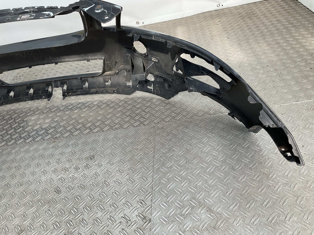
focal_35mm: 29
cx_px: 157
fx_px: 263
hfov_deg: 61.7
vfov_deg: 48.2
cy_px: 118
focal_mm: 3
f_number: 1.8
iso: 16
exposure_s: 1/122
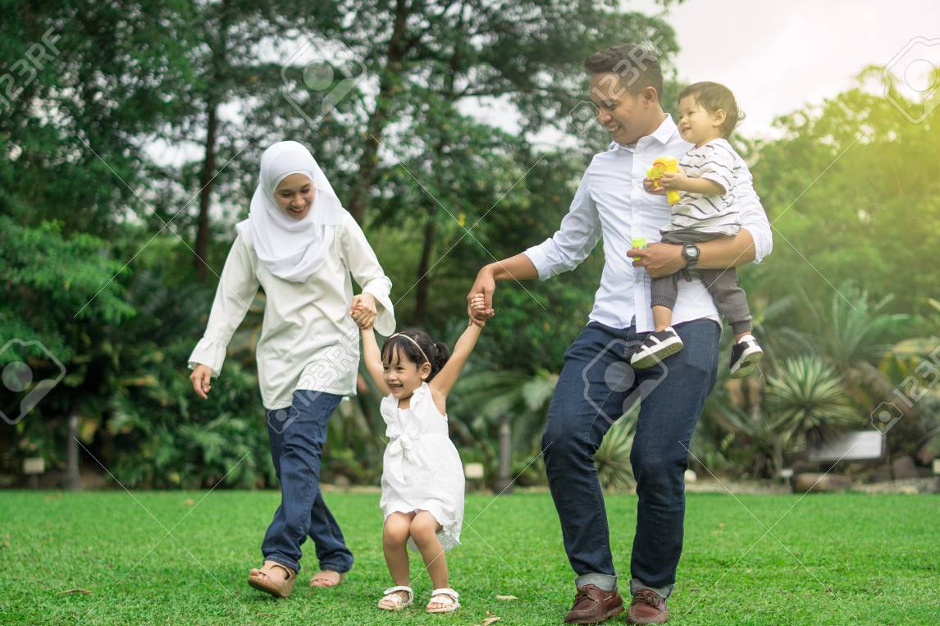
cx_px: 468
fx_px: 1540
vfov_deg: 23.0
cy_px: 348
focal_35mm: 59
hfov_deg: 33.9
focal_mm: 35
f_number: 1.4
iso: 100
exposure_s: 1/2500
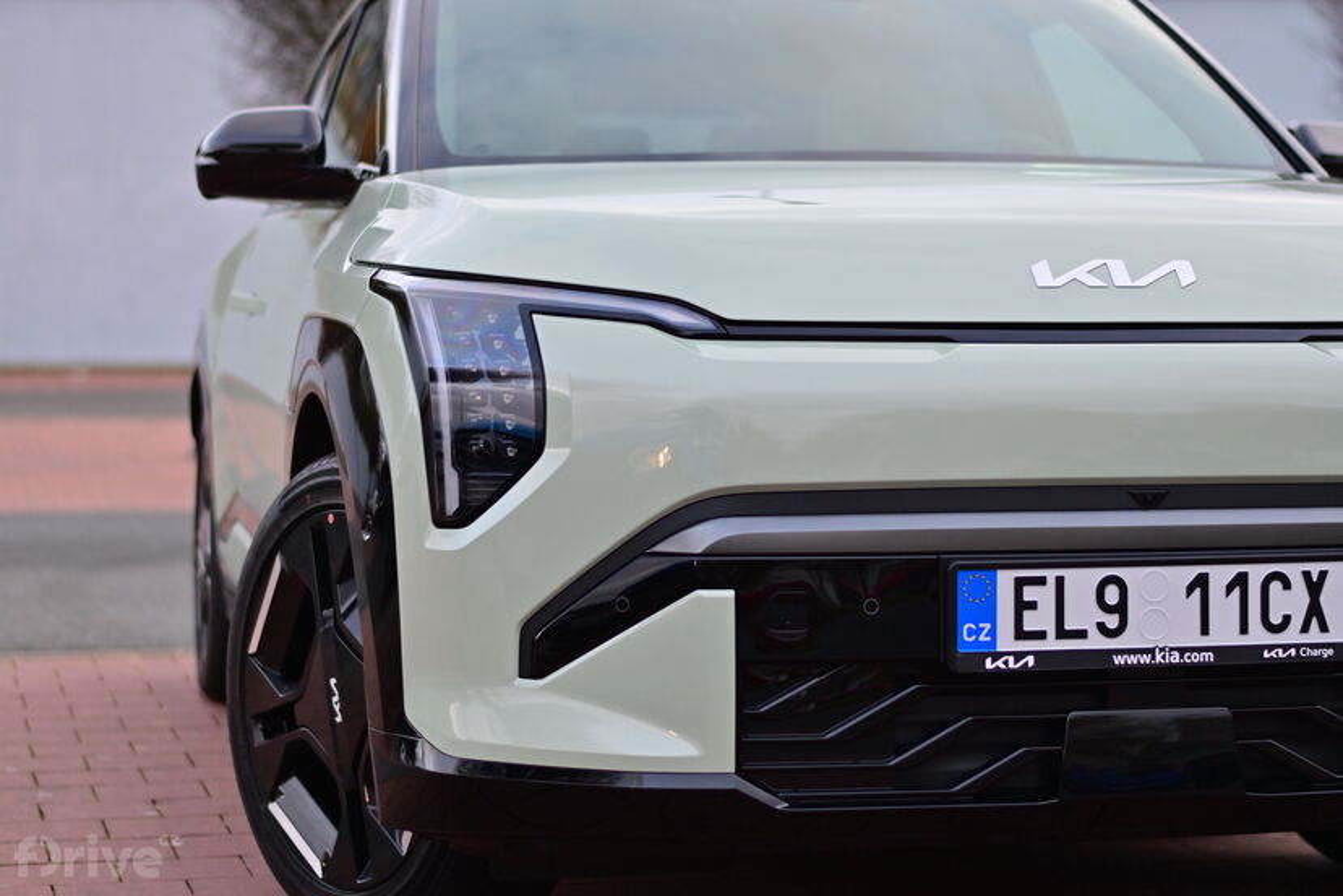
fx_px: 2798
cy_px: 448
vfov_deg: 18.2
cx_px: 672
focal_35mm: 75
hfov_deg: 27.0
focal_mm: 50
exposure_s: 1/1250
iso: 400
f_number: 2
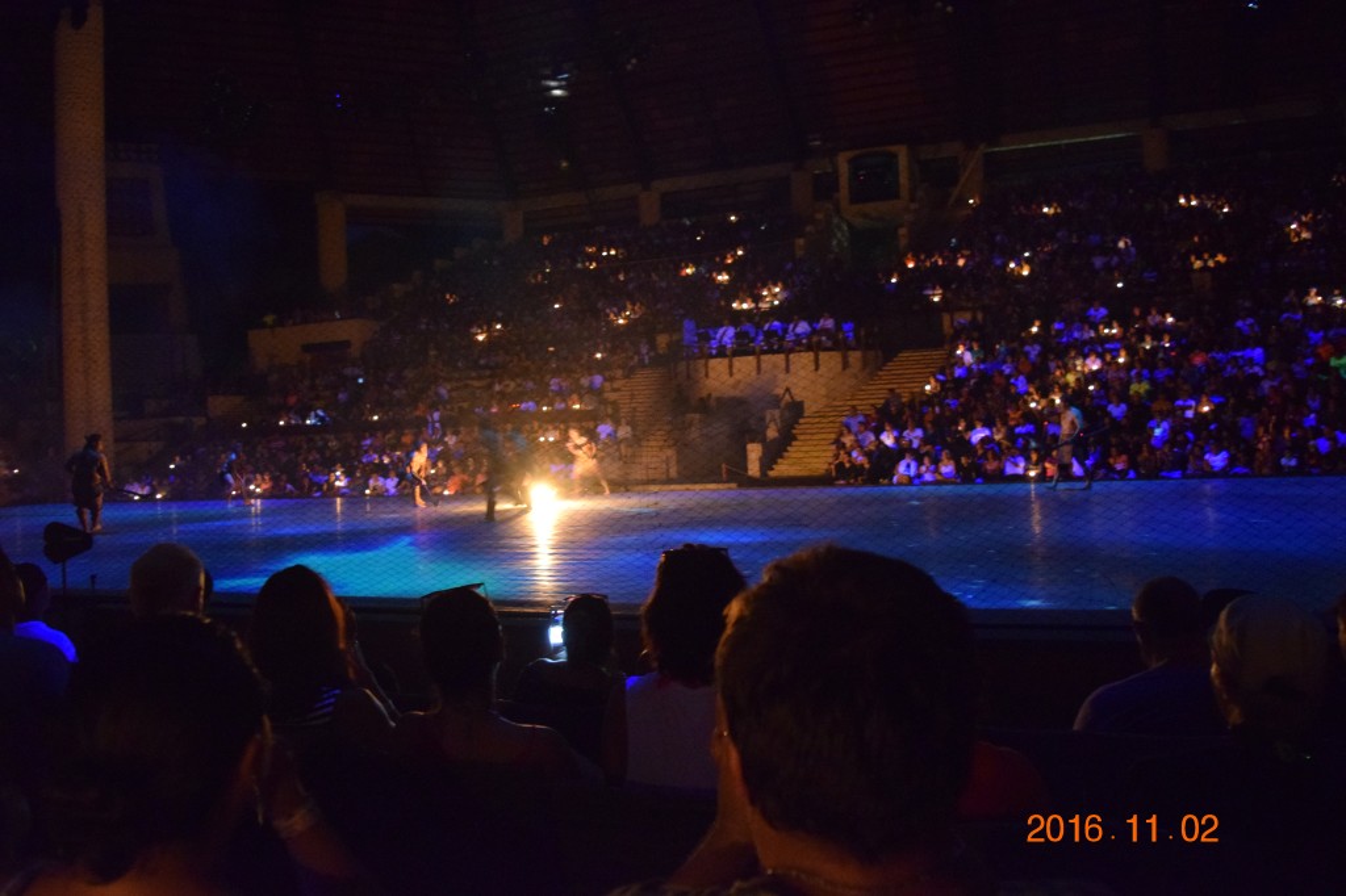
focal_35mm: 27
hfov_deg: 67.4
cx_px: 673
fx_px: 1009
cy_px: 448
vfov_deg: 47.9
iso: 6400
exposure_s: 1/15
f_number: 3.5
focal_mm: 18
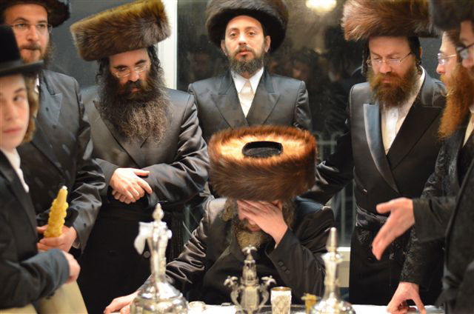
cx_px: 237
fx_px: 986
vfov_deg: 18.1
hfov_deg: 27.0
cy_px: 157
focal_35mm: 75
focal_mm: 50
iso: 3200
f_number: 1.8
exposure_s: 1/200
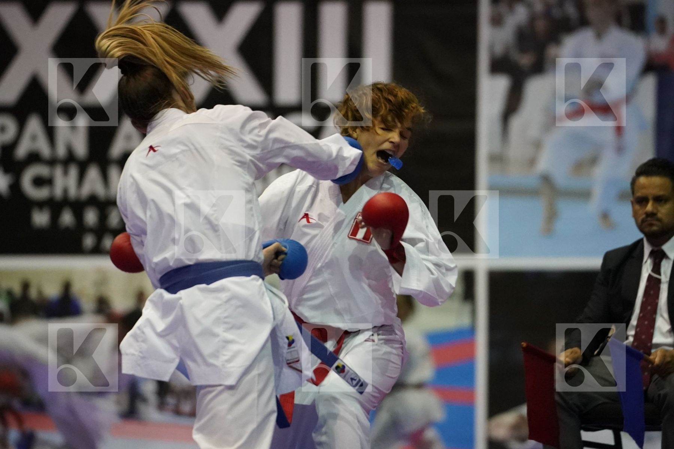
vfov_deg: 4.6
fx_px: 5616
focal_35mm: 300
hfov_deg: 6.9
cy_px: 224
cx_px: 337
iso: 6400
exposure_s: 1/800
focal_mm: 200
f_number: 2.8
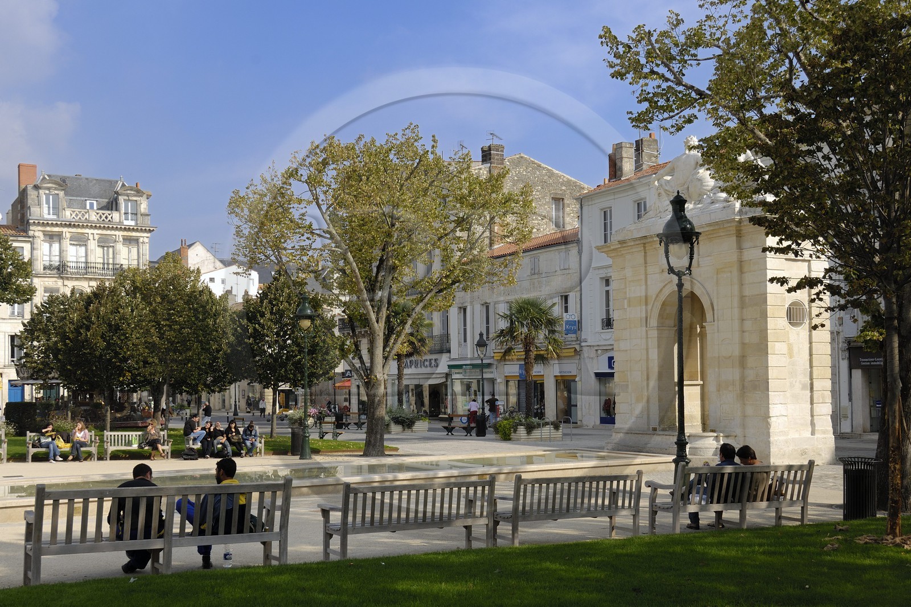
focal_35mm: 36
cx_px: 456
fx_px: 911
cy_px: 304
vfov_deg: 36.9
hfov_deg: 53.1
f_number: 9.5
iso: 100
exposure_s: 1/160
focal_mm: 24
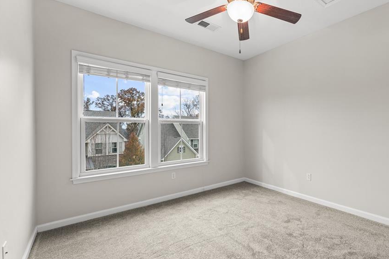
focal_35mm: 17
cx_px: 234
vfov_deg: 70.4
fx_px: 184
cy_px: 135
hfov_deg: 92.0
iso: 800
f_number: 7.1
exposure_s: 1/6
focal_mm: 14
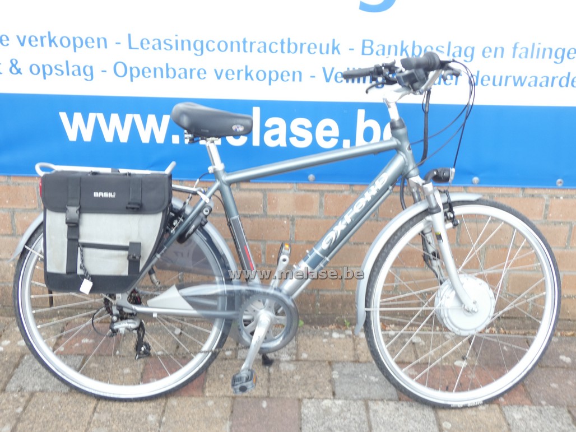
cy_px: 216
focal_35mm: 41
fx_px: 682
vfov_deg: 35.1
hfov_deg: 45.8
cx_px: 288
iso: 80
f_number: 3.6
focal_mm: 7.3
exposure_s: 1/80
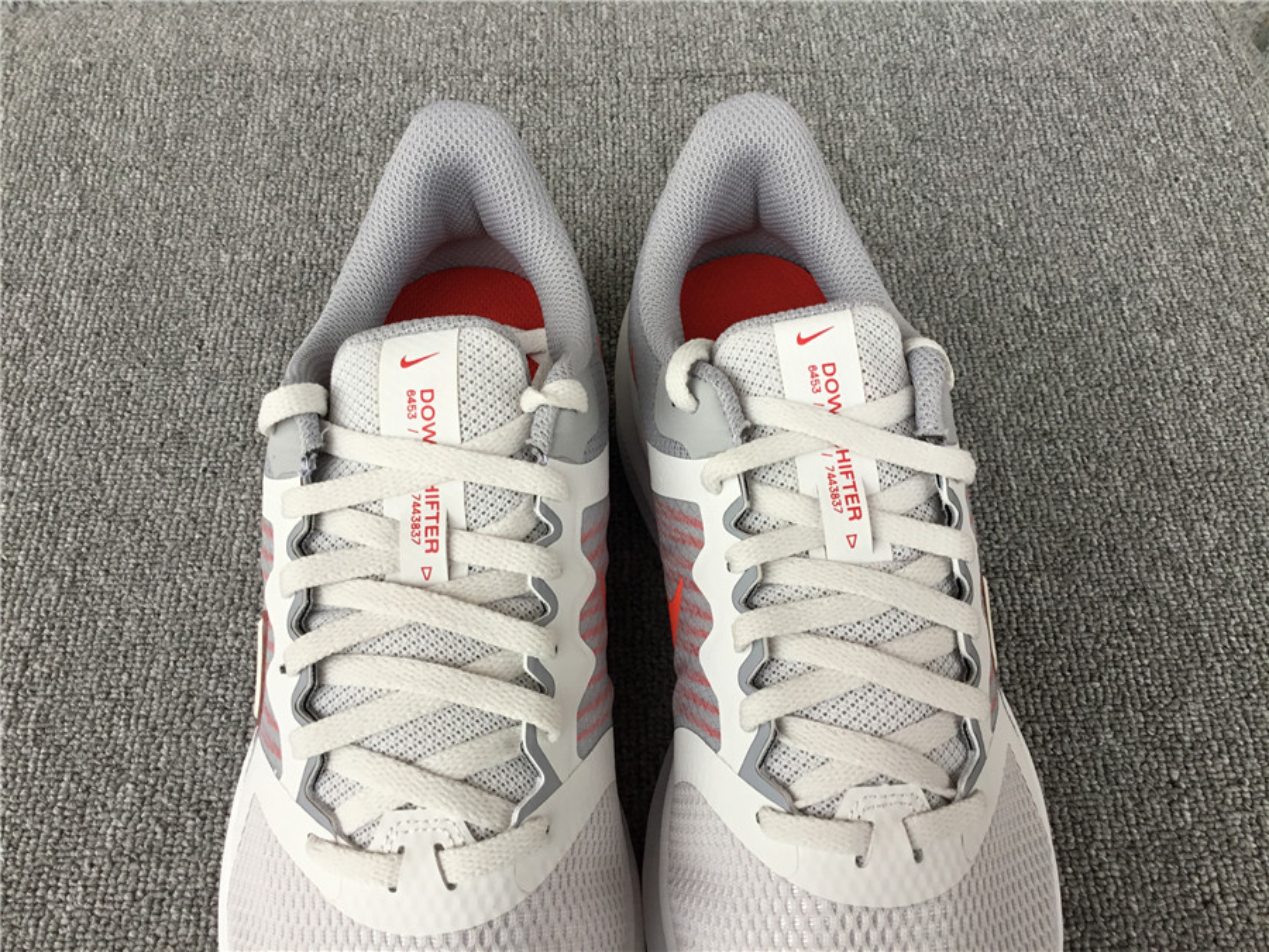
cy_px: 476
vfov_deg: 45.4
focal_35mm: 31
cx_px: 634
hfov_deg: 58.4
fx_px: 1136
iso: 32
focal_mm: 3.3
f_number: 2.4
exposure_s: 1/50
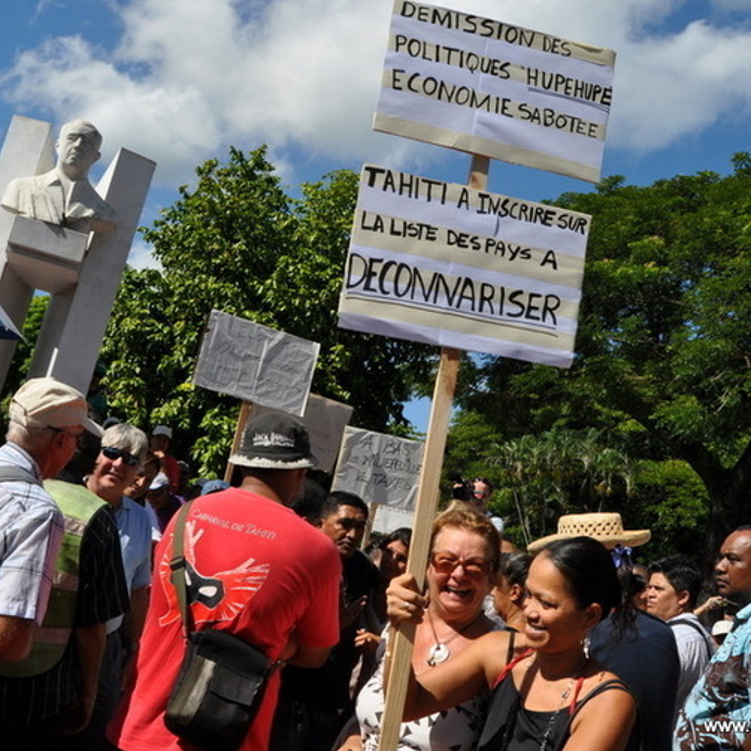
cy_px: 378
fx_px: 859
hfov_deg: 47.2
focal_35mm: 35
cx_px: 343
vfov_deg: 47.2
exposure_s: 1/400
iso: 200
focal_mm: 18
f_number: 10
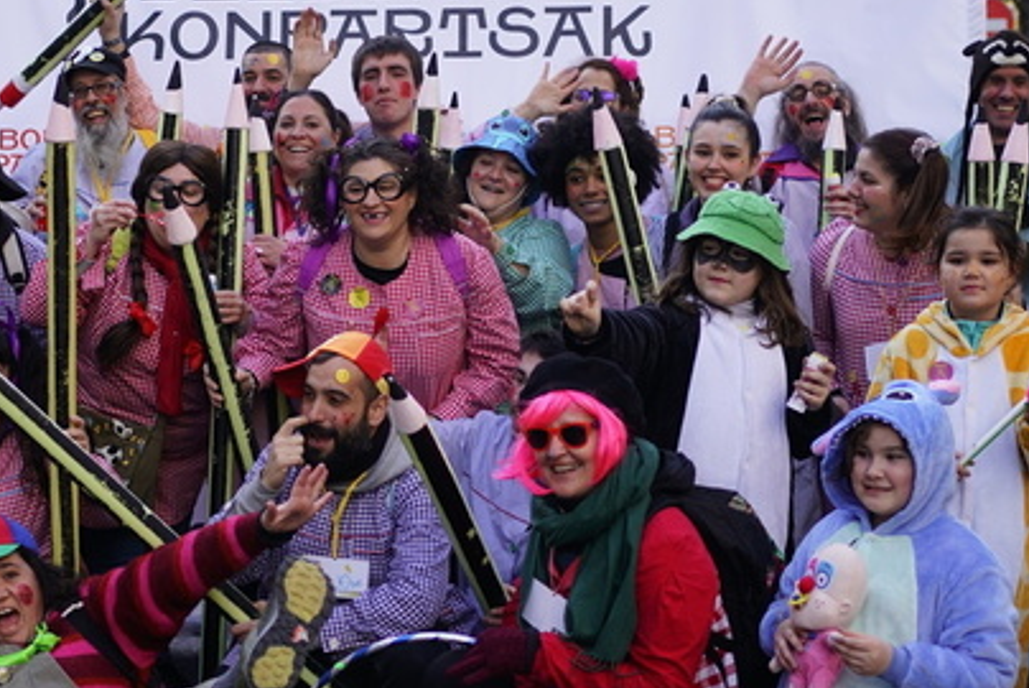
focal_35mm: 81
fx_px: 2317
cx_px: 413
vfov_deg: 16.9
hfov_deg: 25.0
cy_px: 408
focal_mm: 35
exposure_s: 1/500
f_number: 1.8
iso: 100
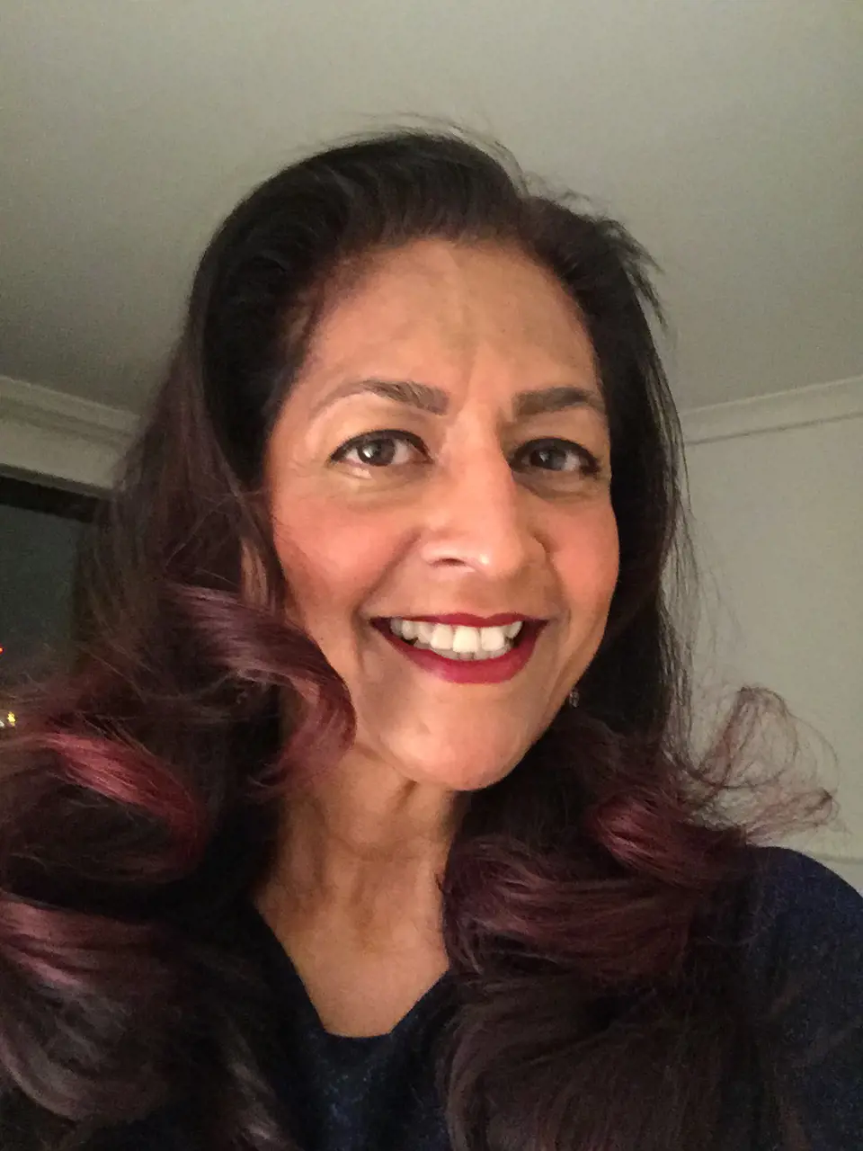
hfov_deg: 45.4
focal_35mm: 31
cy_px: 576
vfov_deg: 58.4
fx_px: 1030
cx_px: 432
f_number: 2.2
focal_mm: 2.65
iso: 500
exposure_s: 1/17
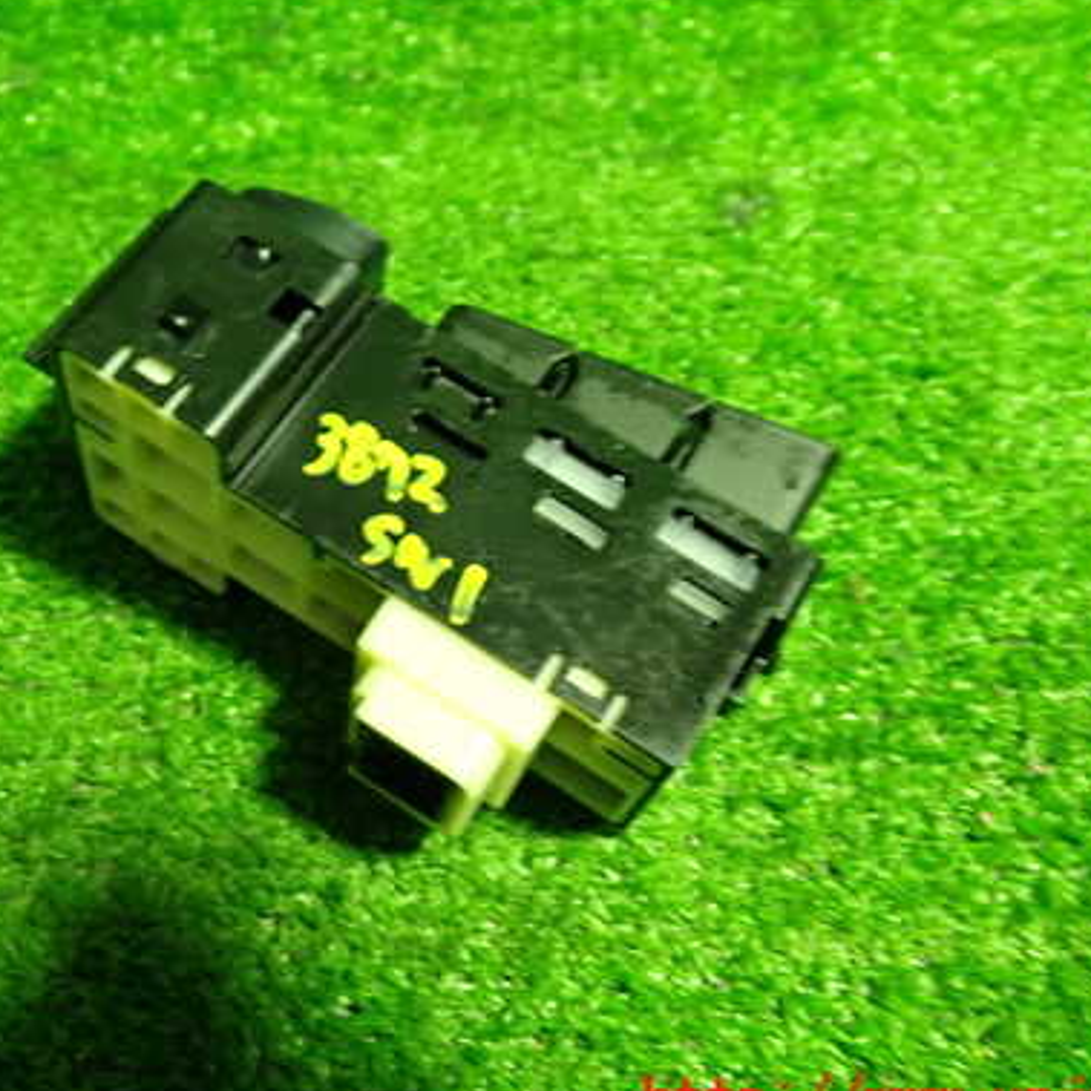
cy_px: 492
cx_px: 429
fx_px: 1498
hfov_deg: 39.8
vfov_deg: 40.0
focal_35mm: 42
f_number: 2.3
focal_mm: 5.4
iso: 500
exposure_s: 1/30
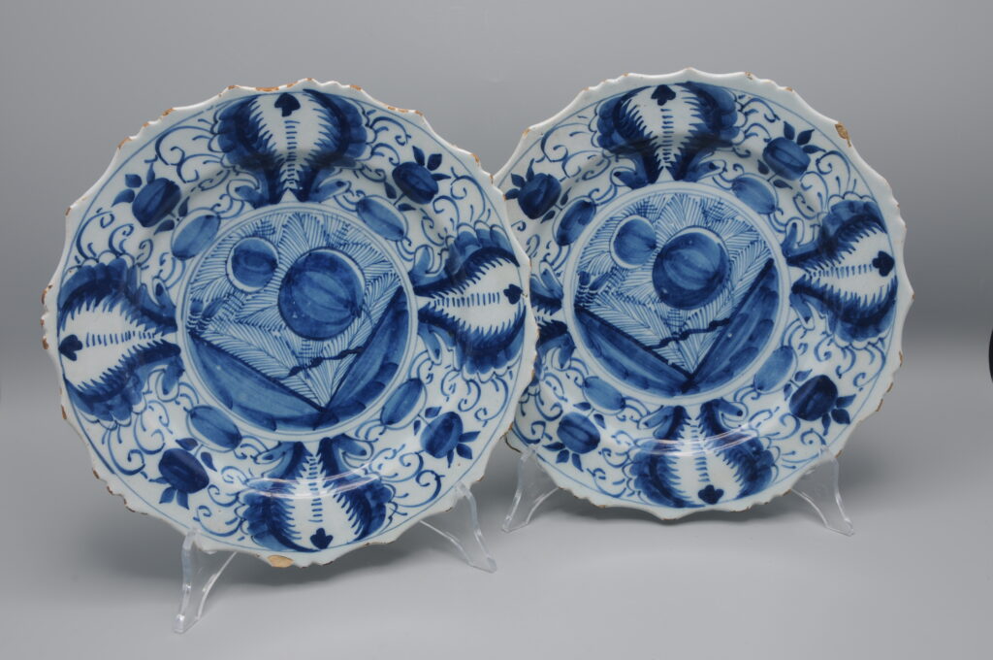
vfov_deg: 31.8
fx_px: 1157
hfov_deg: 46.5
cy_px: 330
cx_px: 496
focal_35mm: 42
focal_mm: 28
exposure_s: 1/6
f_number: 13
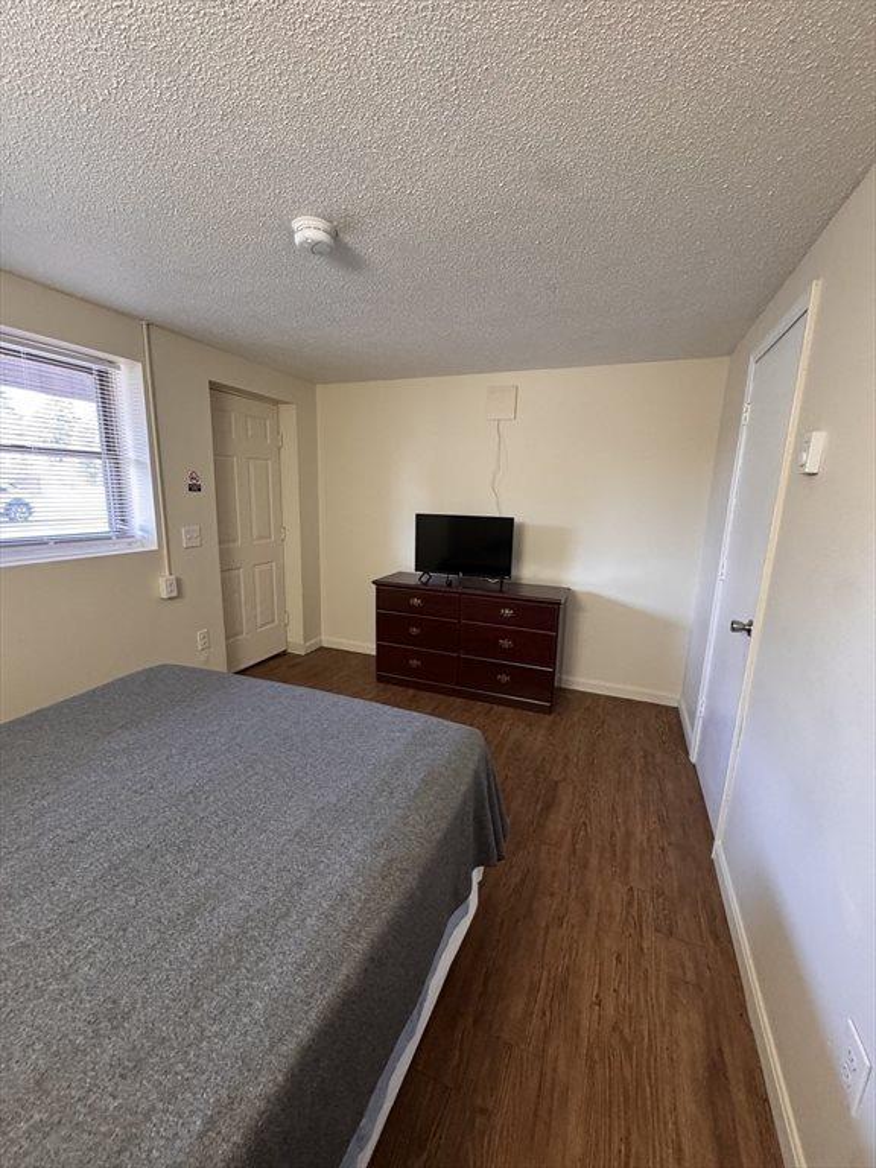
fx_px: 472
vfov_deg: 102.1
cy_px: 584
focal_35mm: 14
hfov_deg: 85.7
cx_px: 438
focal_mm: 2.22
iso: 500
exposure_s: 1/60
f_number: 2.2
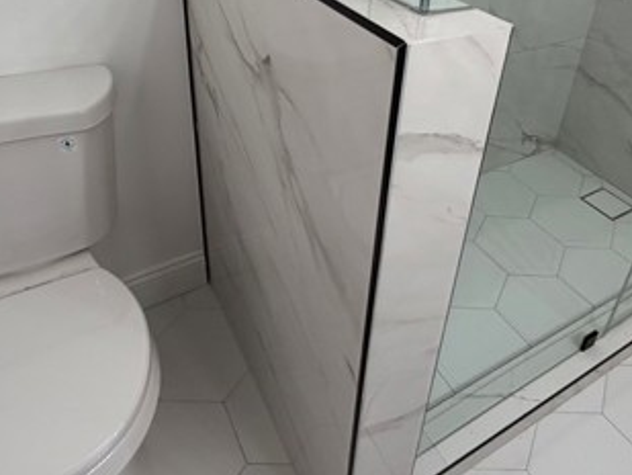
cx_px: 342
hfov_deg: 61.6
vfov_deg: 45.5
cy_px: 86
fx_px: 530
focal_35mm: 29
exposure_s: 1/120
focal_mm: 2.22
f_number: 2.2
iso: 100
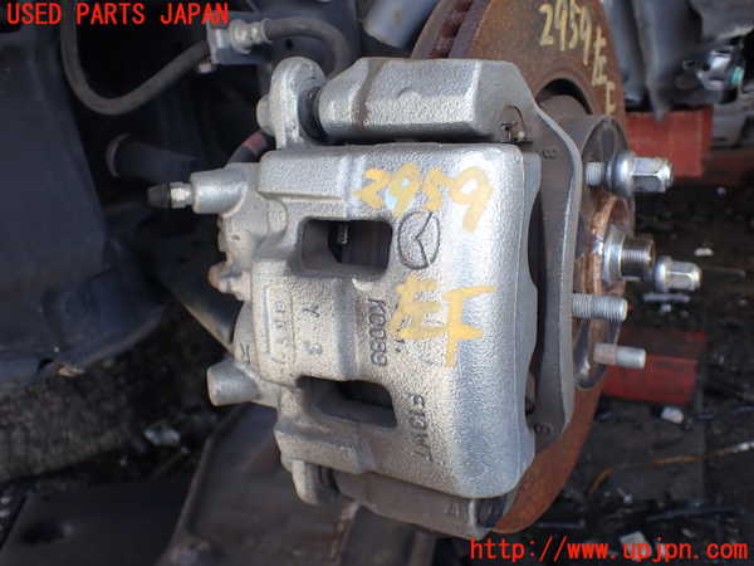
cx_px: 377
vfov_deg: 46.8
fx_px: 653
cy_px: 283
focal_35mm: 30
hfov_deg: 60.0
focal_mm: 5.4
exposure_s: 1/125
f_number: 2.3
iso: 125
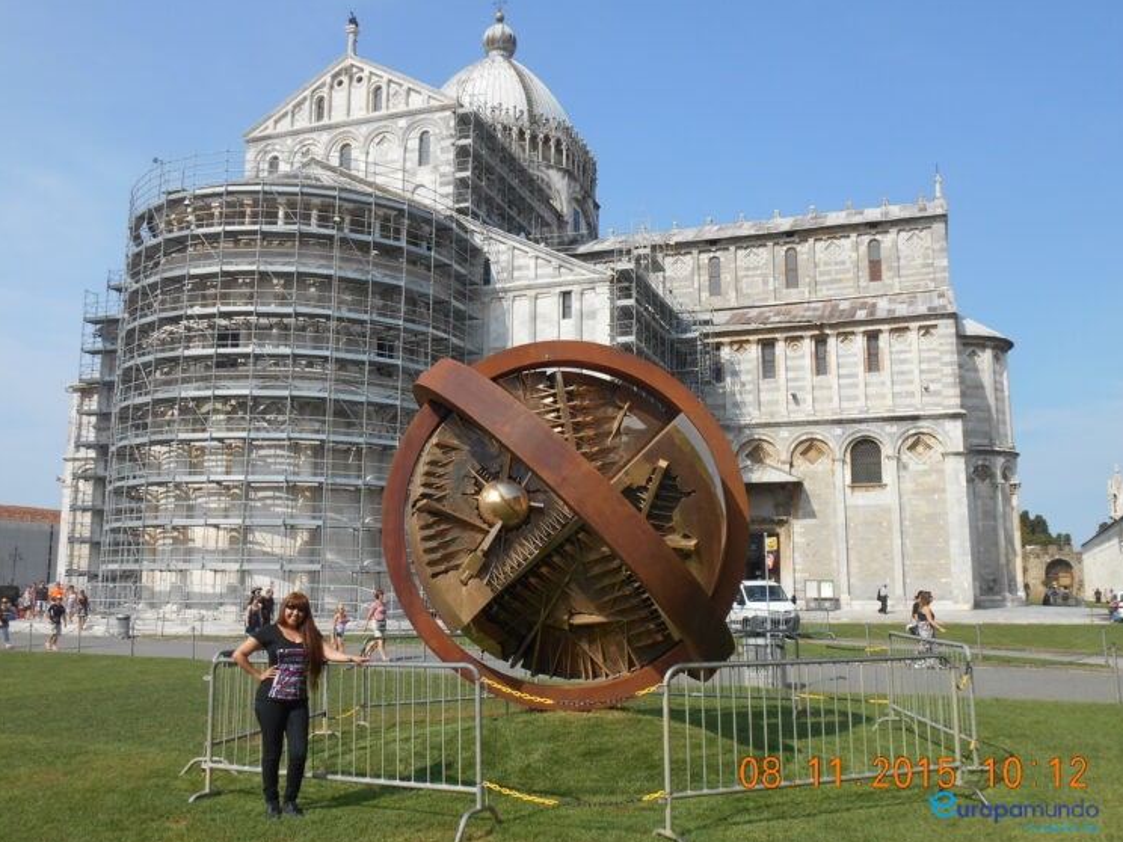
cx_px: 551
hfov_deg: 56.8
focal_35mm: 32
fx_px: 1038
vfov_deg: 44.2
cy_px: 427
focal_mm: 5.5
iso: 80
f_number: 3.6
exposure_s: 1/800
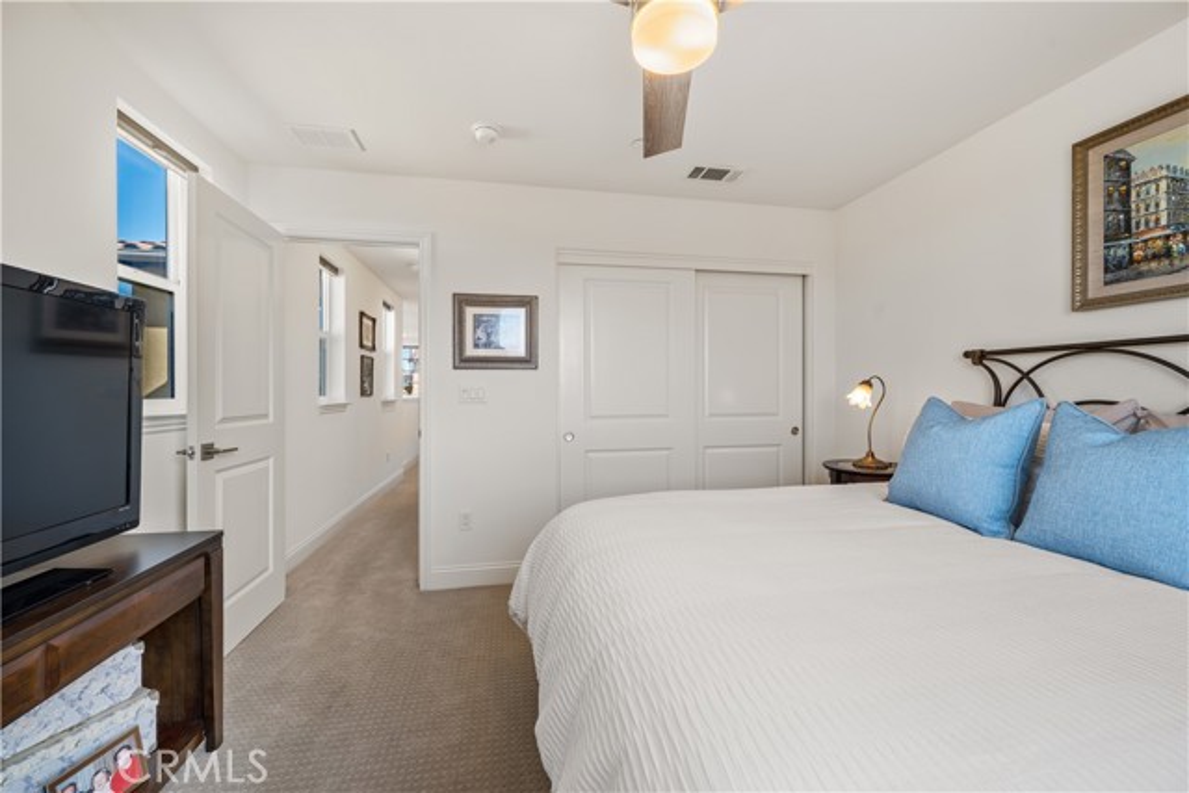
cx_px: 594
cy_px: 396
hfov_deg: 104.2
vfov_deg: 81.2
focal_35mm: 14
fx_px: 462
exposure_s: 1/6
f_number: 8
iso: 100
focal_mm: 14
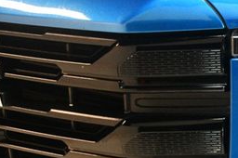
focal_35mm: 120
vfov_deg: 11.3
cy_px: 138
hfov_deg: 16.3
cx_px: 294
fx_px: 792
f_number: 4
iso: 3200
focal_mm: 32
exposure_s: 1/100
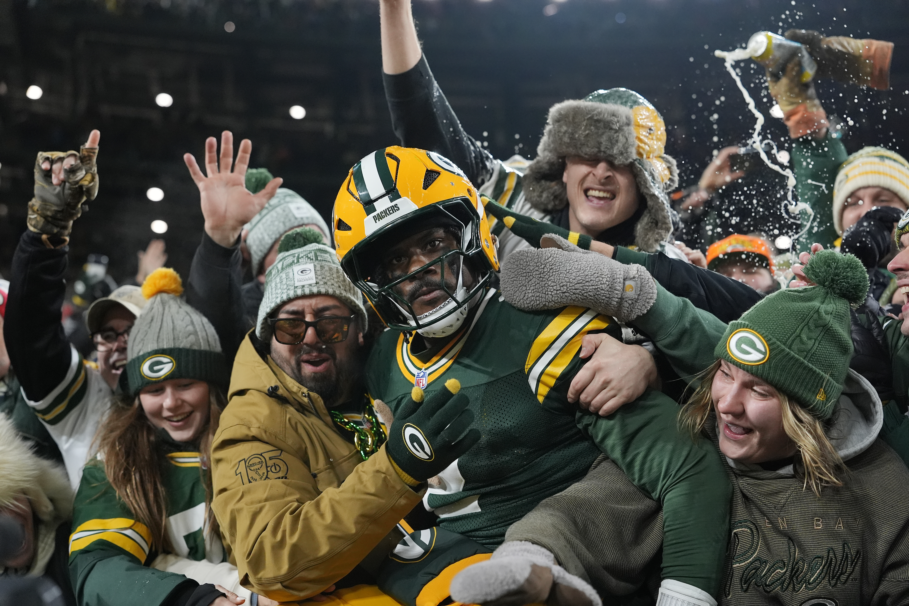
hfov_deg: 39.6
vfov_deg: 27.0
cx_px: 454
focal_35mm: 50
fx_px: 1262
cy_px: 303
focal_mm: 50
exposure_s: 1/2500
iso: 3200
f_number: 2.8
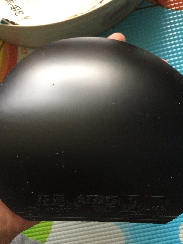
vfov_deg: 61.7
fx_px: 204
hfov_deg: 48.2
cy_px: 122
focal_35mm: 29
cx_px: 92
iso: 320
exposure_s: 1/24
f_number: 2.2
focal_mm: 4.15
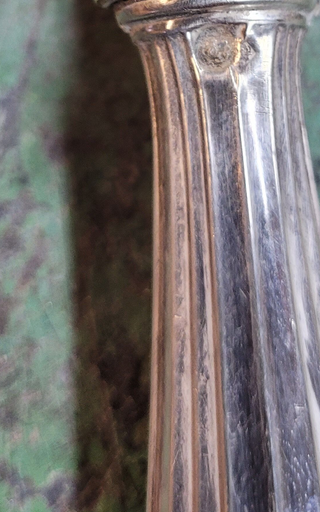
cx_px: 200
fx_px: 879
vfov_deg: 30.6
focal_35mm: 63
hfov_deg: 20.6
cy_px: 23
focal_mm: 5.4
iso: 250
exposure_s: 1/100
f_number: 1.8
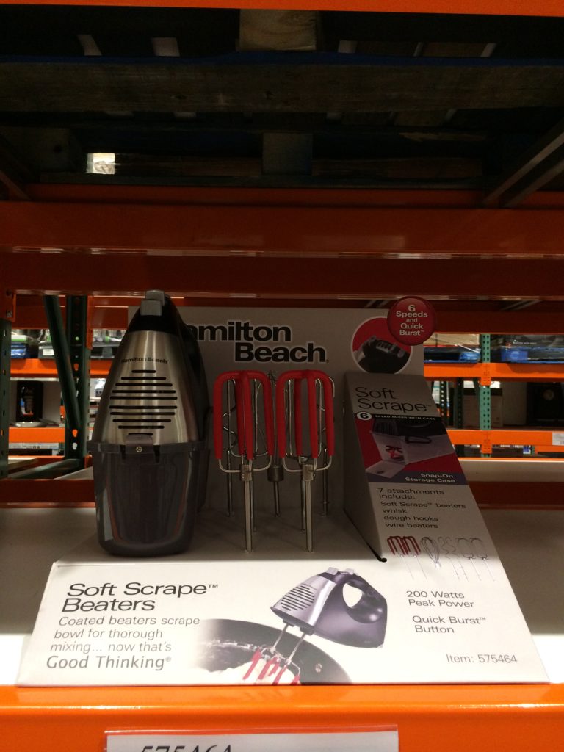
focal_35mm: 29
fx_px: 630
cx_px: 282
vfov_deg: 61.7
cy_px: 376
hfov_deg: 48.2
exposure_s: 1/30
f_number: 2.2
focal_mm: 4.15
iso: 160
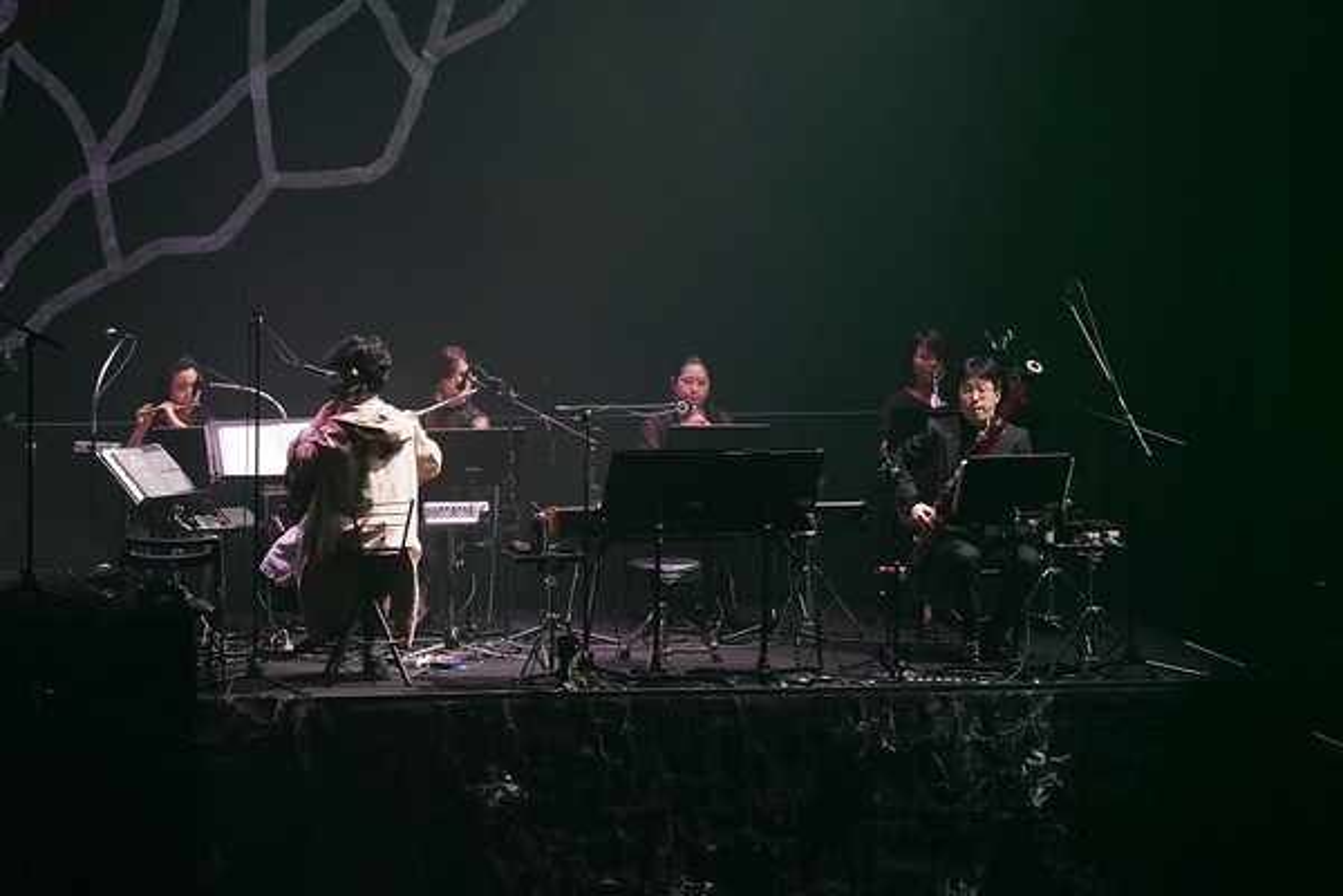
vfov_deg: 4.9
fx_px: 10407
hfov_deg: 7.4
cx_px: 672
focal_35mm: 279
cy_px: 448
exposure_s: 1/100
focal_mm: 186
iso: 1600
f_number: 4
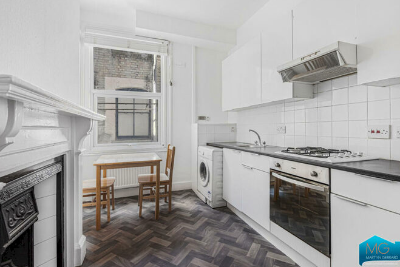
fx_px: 189
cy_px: 133
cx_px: 203
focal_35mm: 17
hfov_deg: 93.2
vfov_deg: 70.5
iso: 800
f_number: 7.1
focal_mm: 16
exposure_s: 1/40
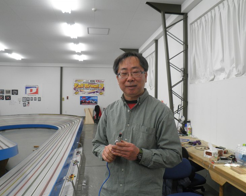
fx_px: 218
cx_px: 124
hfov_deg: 58.8
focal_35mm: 30
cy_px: 100
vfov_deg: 48.5
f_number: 3.2
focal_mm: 5
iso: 160
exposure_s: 1/30
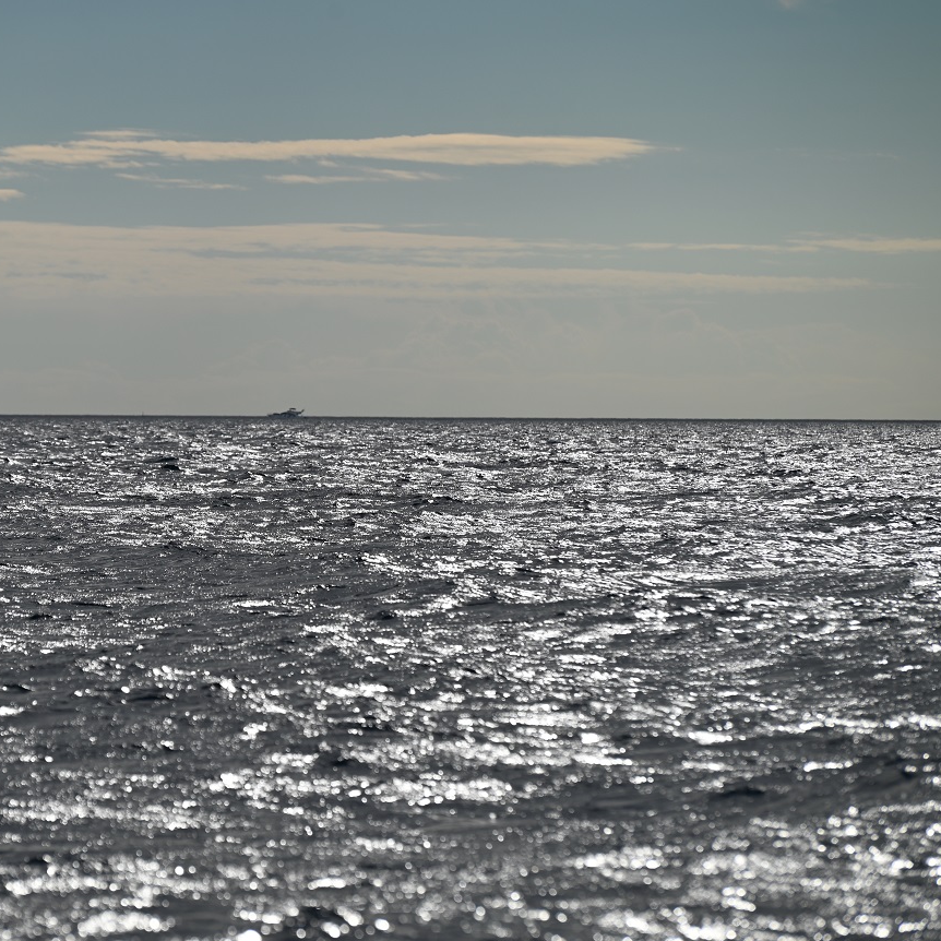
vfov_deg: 6.2
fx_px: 8673
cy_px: 472
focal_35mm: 282
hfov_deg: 6.2
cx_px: 294
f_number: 7.1
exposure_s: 1/1600
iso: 100
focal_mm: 220
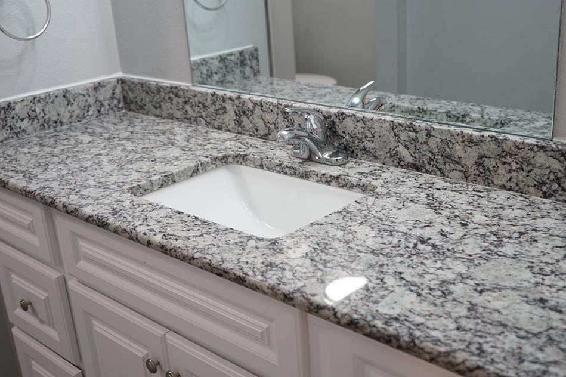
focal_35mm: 41
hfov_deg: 47.4
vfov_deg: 32.6
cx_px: 300
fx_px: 644
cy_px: 194
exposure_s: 1/20
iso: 200
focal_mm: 38
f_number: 4
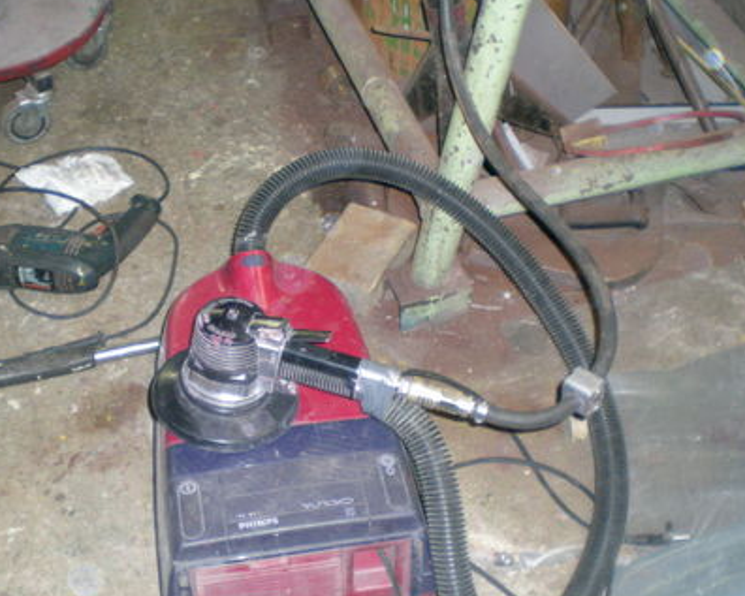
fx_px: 1323
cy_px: 331
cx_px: 309
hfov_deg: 31.4
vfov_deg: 25.4
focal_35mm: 60
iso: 205
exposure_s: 1/60
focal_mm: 6.3
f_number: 3.1
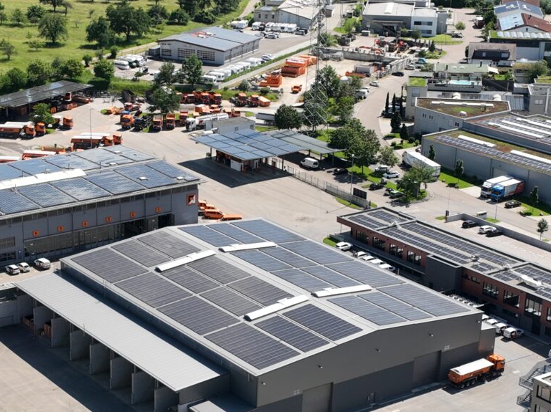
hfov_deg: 24.3
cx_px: 164
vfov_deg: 18.3
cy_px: 312
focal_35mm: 80
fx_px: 1273
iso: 140
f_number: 2.8
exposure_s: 1/120
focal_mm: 12.29
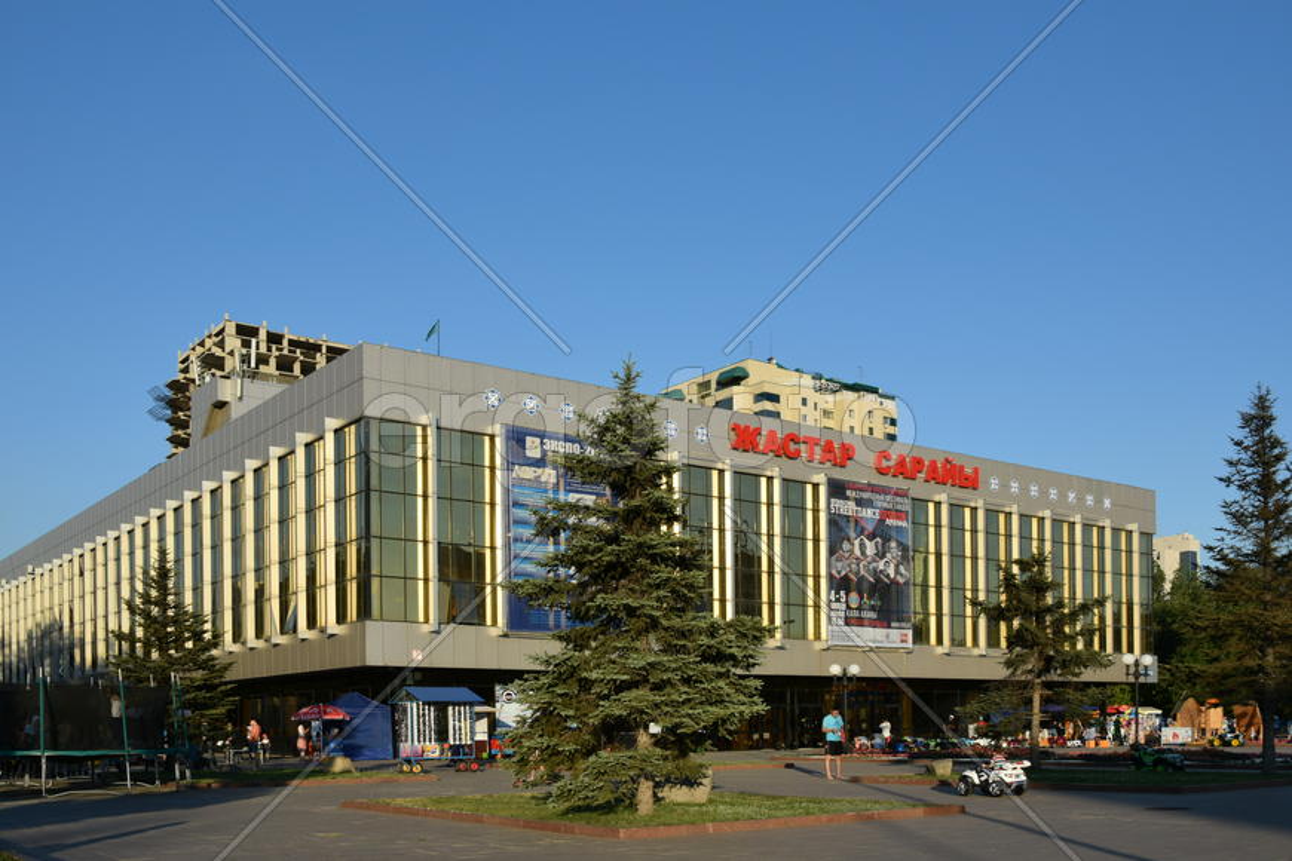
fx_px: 1130
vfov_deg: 41.7
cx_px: 646
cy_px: 430
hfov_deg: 59.5
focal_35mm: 32
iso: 100
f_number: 9
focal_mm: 21
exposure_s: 1/160
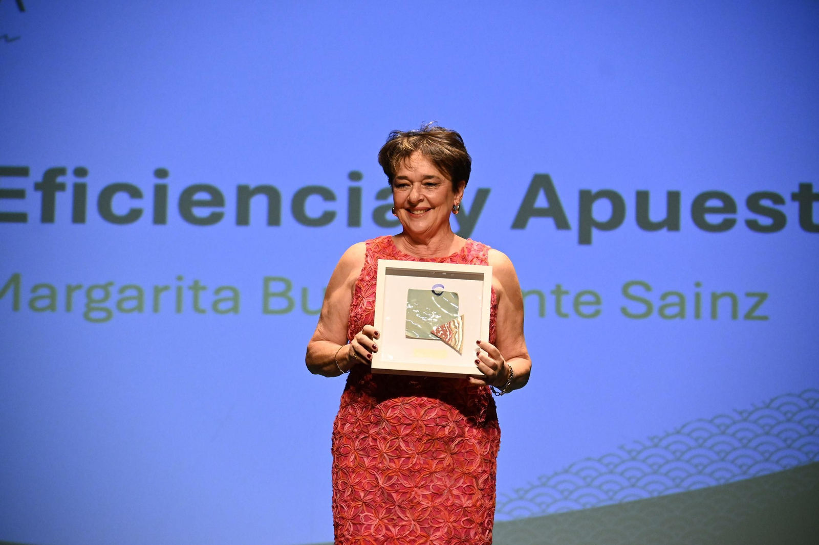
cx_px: 410
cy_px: 272
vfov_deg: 8.0
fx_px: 3923
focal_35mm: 172
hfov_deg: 11.9
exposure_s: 1/250
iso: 3200
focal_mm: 115
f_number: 5
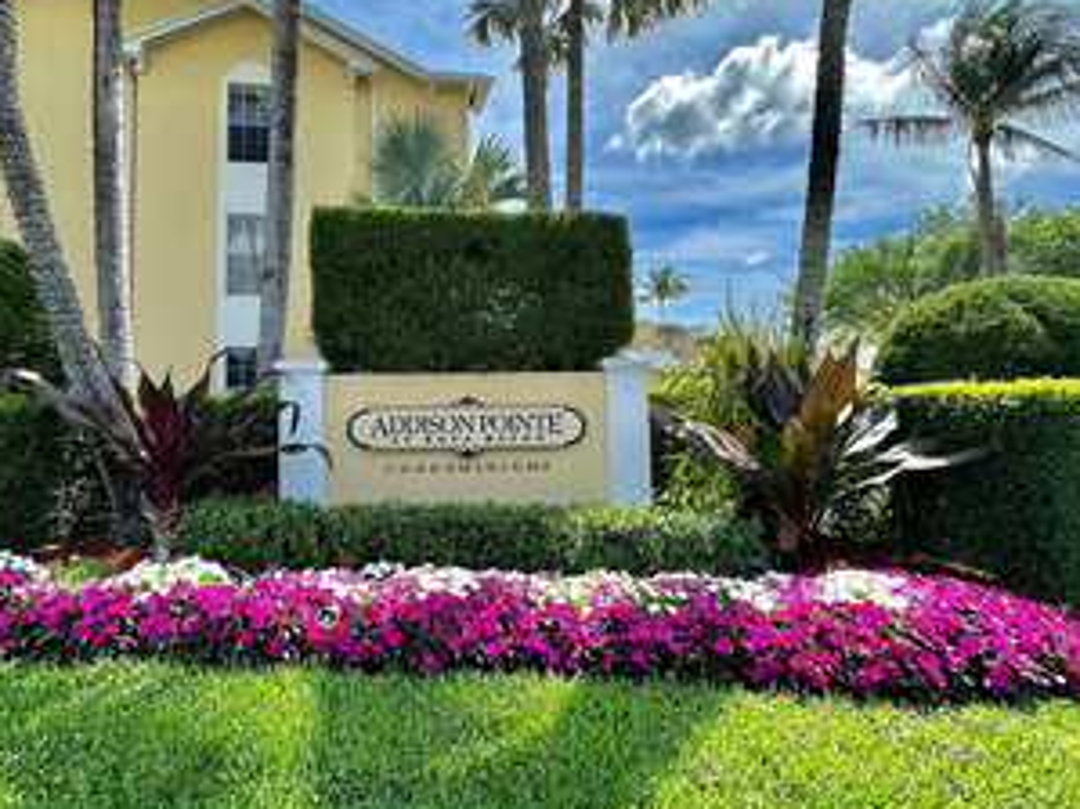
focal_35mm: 20
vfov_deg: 65.8
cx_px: 450
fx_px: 624
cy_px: 365
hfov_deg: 81.1
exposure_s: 1/875
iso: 40
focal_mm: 2.22
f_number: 2.2
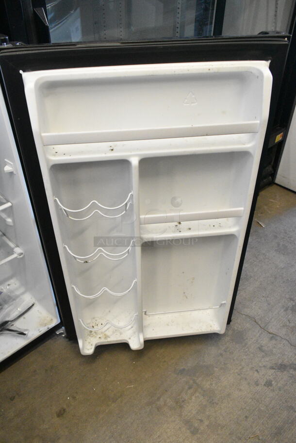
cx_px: 148
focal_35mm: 30
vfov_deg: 61.9
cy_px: 222
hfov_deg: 43.7
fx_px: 369
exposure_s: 1/250
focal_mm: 20
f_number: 8
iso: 6400
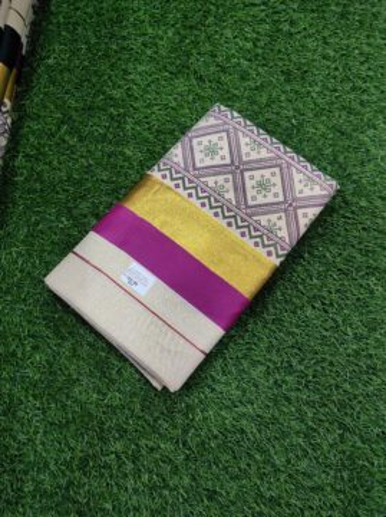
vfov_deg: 91.1
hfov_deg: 74.6
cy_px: 258
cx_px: 193
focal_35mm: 17
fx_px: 253
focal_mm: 4.74
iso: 328
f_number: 1.79
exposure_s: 1/33
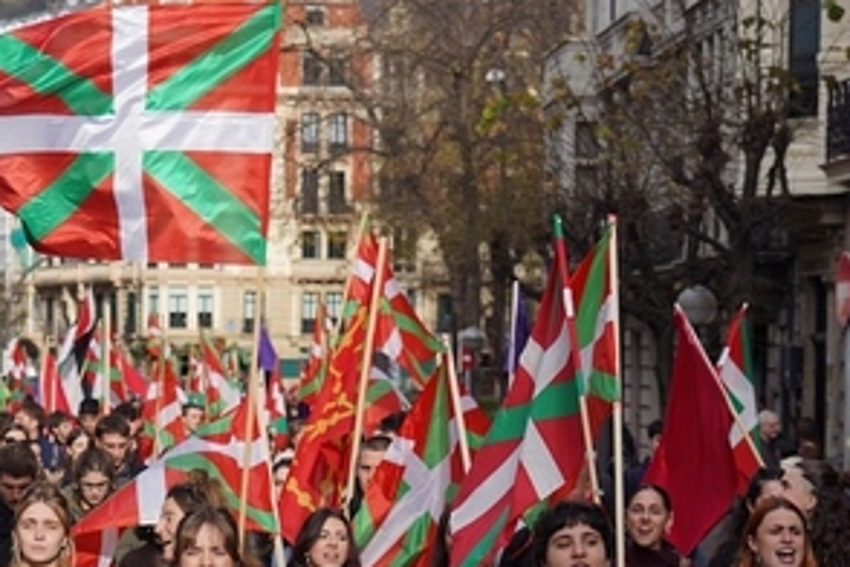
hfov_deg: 16.9
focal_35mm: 121
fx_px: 2857
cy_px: 602
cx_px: 283
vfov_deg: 11.2
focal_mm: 49
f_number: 4
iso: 100
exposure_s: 1/500
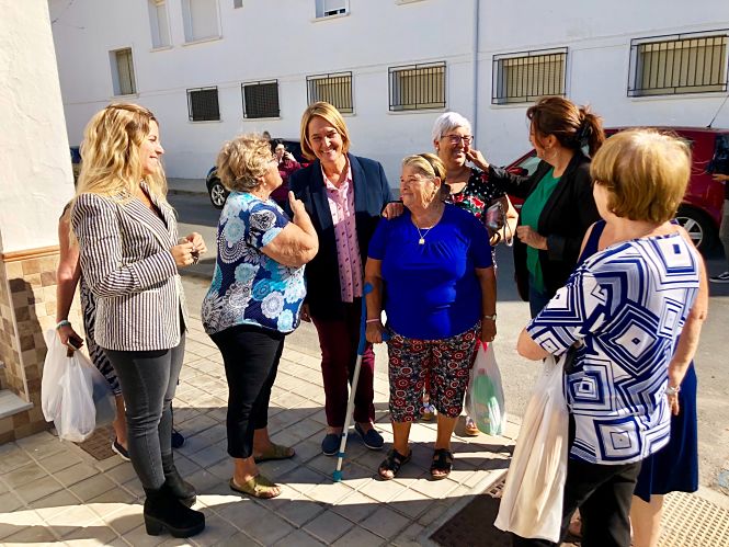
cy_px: 274
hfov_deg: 63.4
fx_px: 590
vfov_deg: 49.8
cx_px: 364
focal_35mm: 28
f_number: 1.8
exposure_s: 1/1499
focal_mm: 4
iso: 20
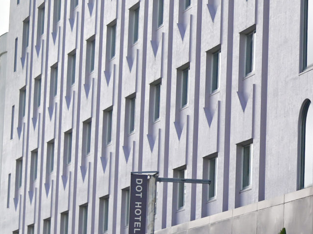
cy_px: 35
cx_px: 464
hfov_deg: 9.6
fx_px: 1817
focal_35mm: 201
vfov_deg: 7.4
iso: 100
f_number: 4
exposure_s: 1/1600
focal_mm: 52
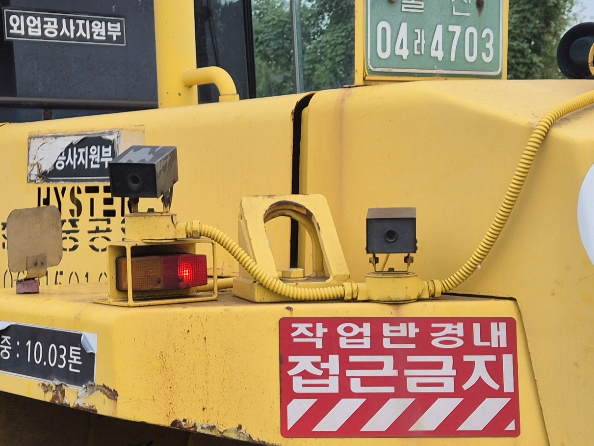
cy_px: 309
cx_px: 218
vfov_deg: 19.3
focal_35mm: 76
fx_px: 1304
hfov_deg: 25.6
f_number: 1.8
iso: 25
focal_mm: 5.4
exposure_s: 1/282
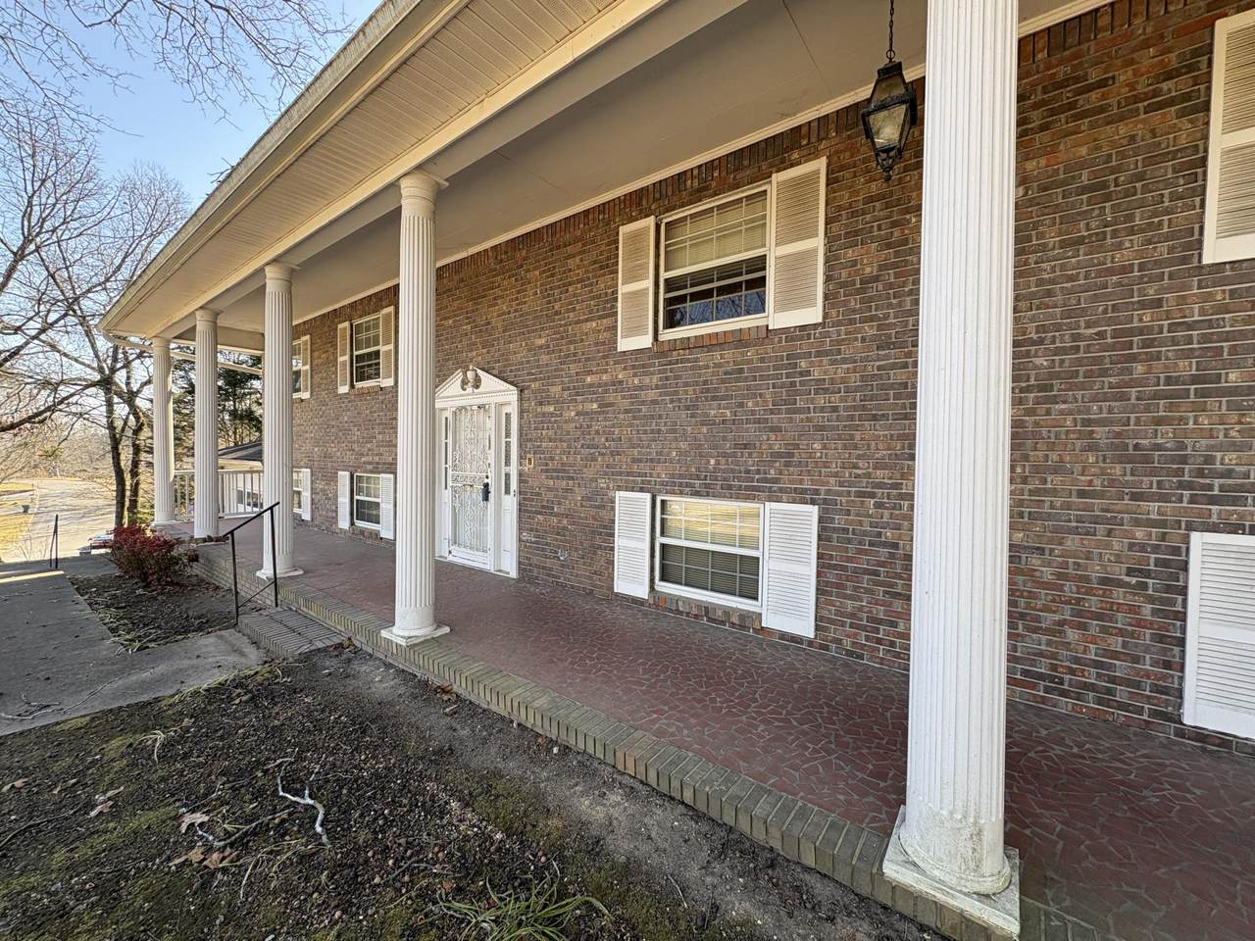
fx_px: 508
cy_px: 470
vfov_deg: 85.7
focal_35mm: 14
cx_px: 628
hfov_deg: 102.1
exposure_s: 1/155
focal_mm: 2.22
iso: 40
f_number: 2.2
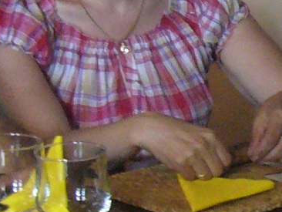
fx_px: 1557
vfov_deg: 7.8
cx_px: 368
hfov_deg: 10.1
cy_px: 79
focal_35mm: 191
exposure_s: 1/8
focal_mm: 5.8
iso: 200
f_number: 2.8
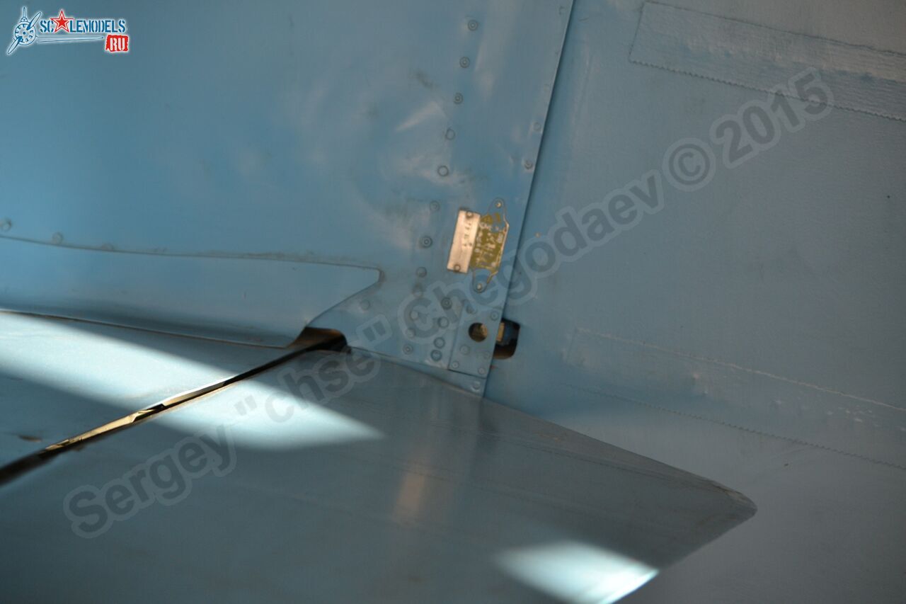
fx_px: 4718
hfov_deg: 11.0
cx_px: 453
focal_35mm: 188
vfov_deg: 7.3
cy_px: 302
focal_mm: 125
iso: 400
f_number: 5
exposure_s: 1/100
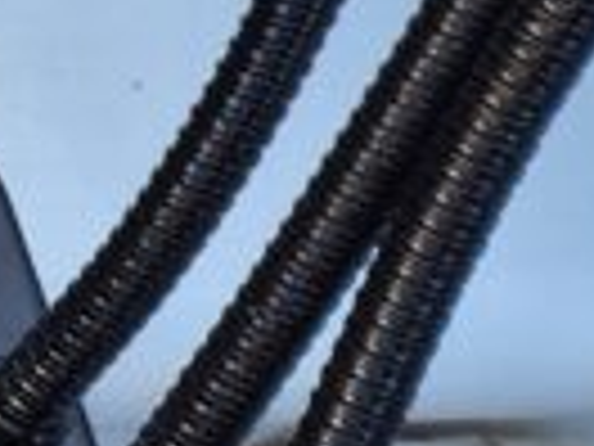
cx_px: -1652
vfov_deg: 7.2
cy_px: -978
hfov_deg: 7.9
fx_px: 3072
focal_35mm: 179
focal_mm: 5.4
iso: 50
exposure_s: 1/180
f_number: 1.8
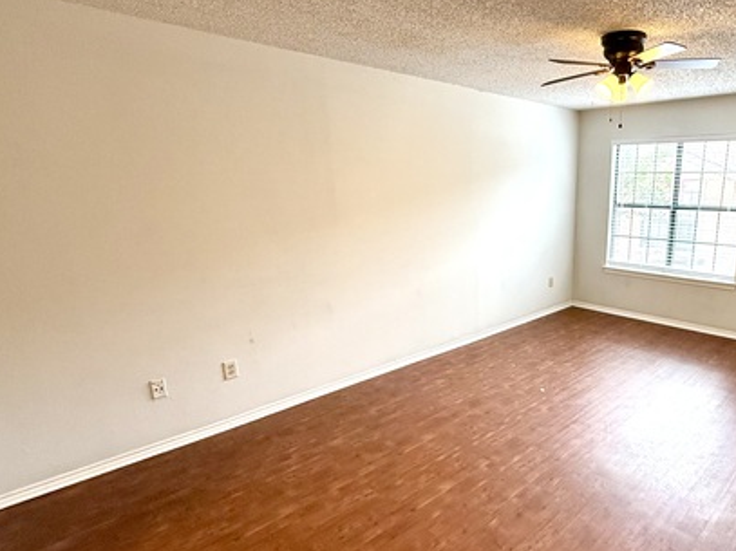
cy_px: 298
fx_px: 468
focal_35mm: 22
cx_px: 510
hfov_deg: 73.3
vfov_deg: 61.0
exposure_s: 1/120
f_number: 2.2
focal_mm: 2.22
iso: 160
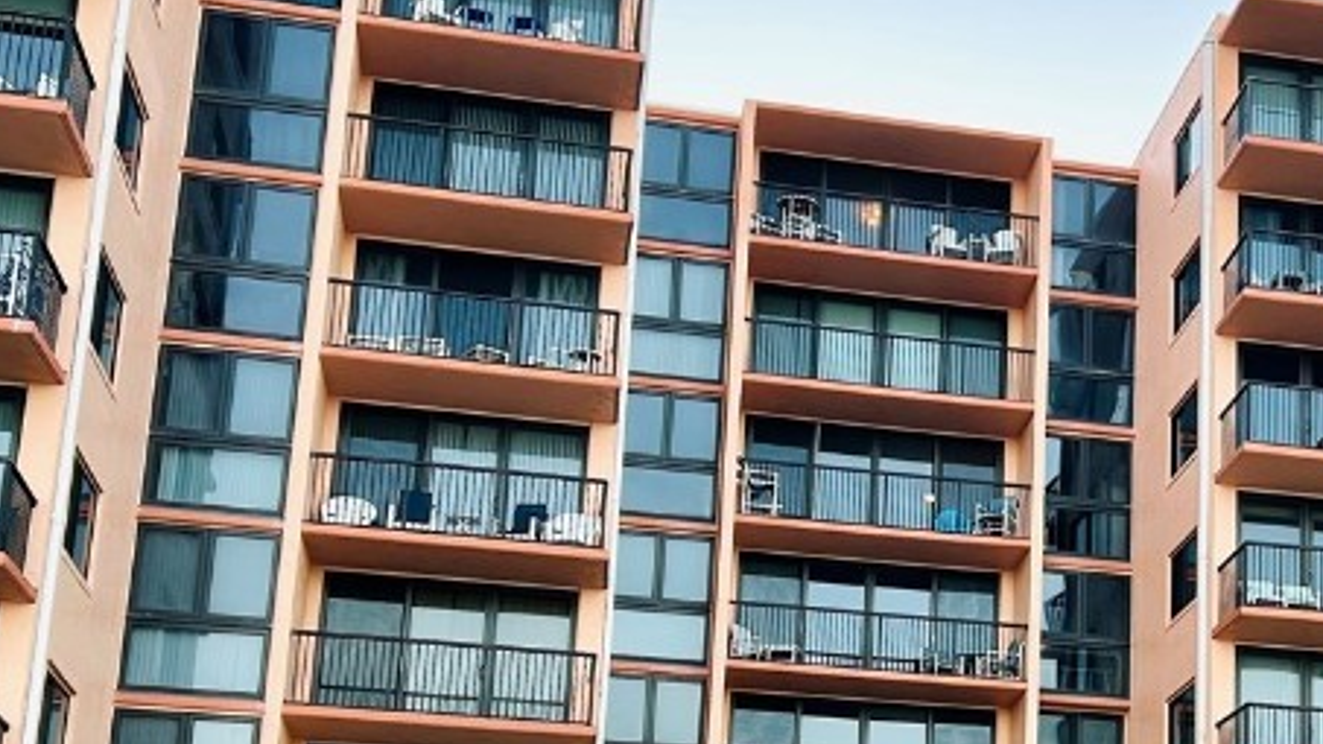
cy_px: 683
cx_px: 1037
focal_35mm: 64
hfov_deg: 32.0
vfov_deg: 18.5
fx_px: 2246
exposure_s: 1/171
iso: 64
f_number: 1.5
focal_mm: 5.7
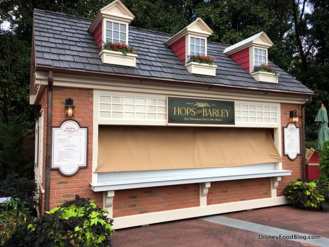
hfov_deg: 61.7
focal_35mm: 29
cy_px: 124
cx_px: 164
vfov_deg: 48.2
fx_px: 276
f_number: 2.2
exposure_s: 1/386
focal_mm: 4.15
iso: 25
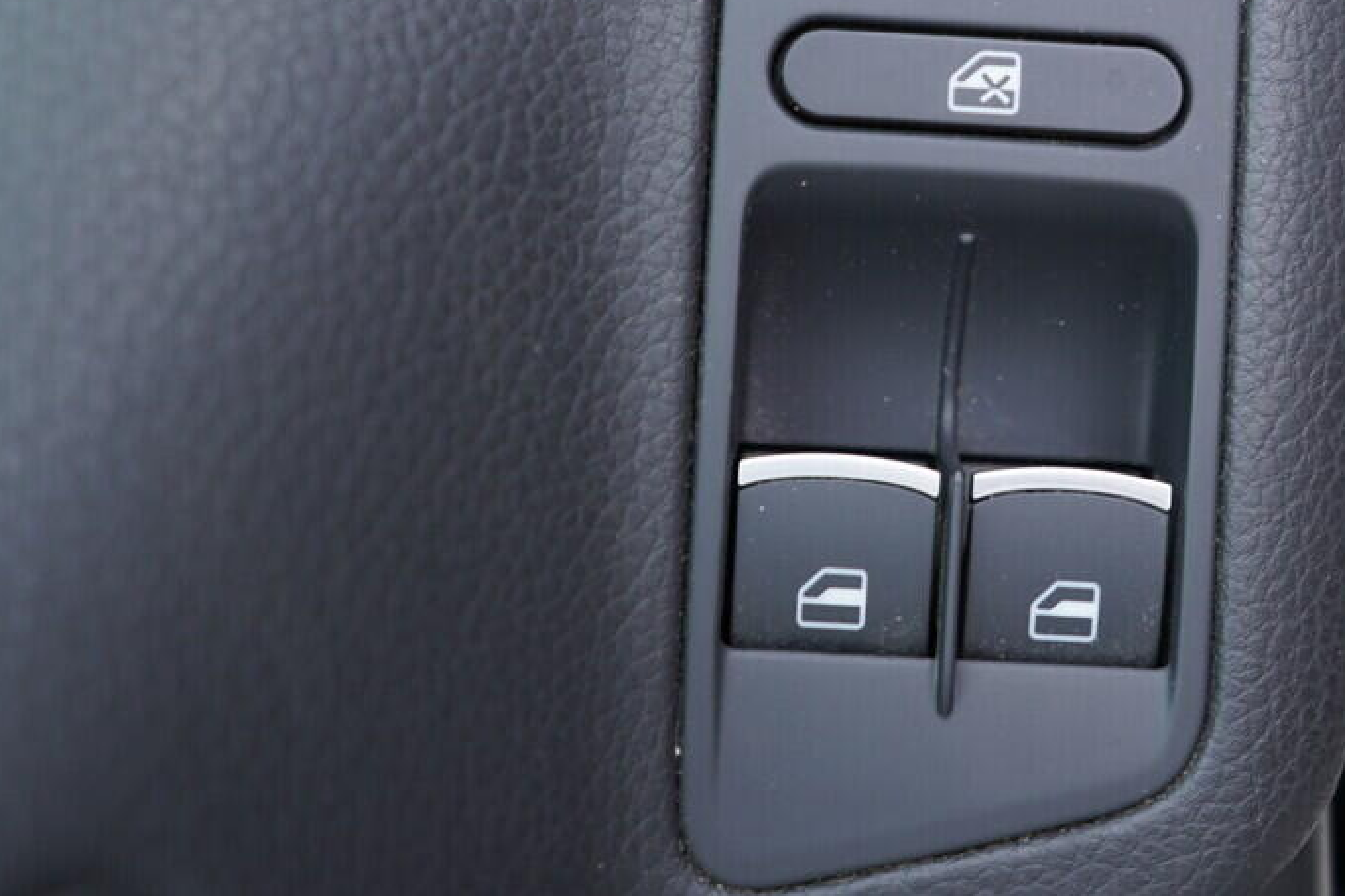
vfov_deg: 24.8
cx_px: 900
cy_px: 233
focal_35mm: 54
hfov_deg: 36.5
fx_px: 2017
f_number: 2.8
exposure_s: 1/40
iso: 125
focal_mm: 24
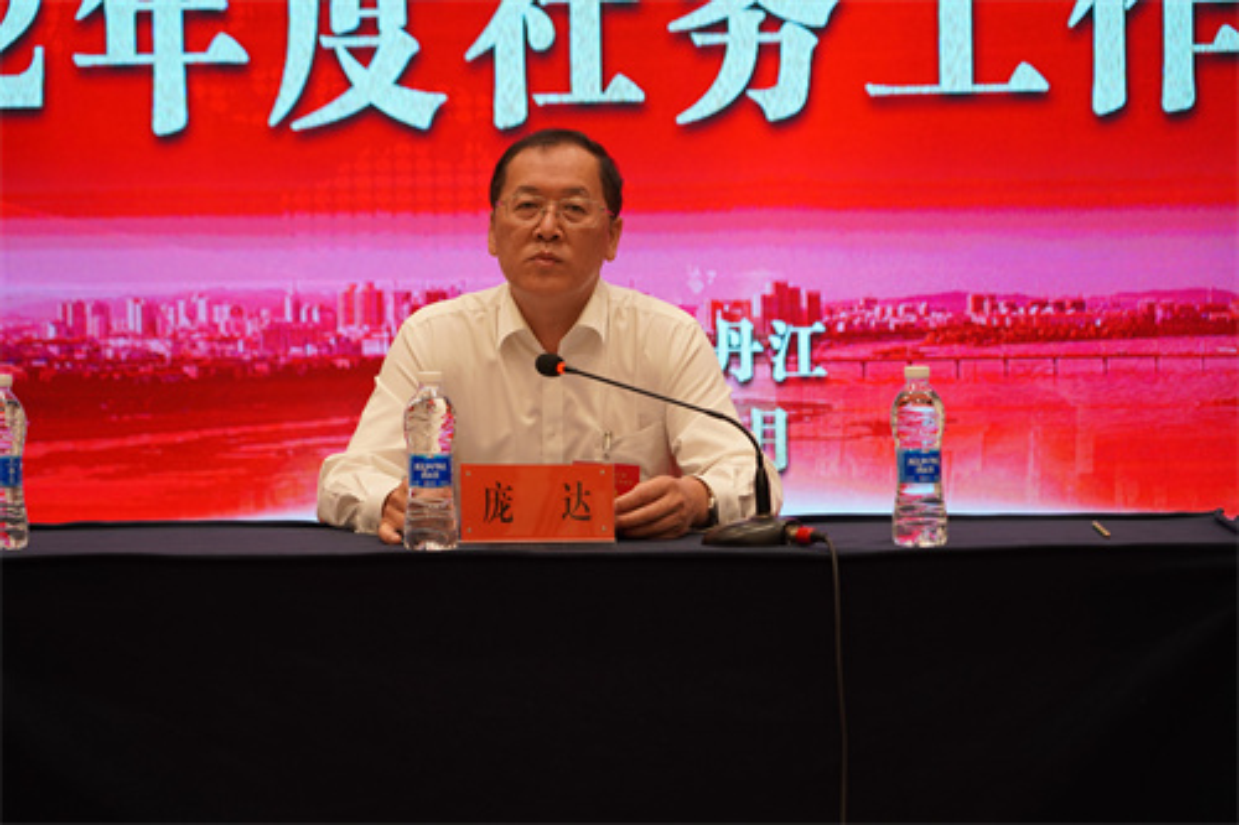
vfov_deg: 17.7
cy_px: 412
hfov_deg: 26.3
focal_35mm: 77
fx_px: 2649
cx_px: 620
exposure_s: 1/160
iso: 1250
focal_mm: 77
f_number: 4
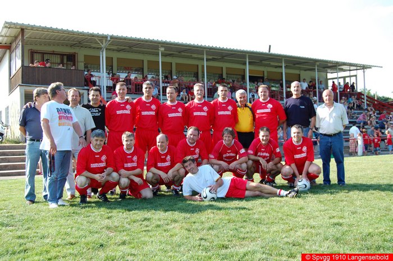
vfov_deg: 36.8
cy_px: 130
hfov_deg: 53.2
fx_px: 393
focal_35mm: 36
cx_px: 196
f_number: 6.3
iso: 200
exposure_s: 1/160
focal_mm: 24
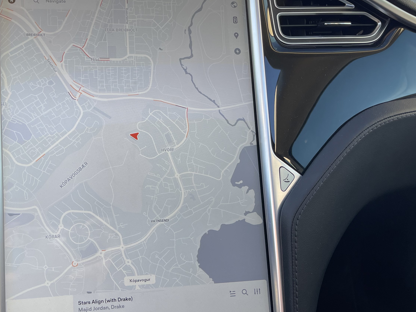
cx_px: 144
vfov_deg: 32.1
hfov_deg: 41.6
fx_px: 541
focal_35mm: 45
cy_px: 137
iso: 32
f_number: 1.6
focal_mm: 5.1
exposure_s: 1/257
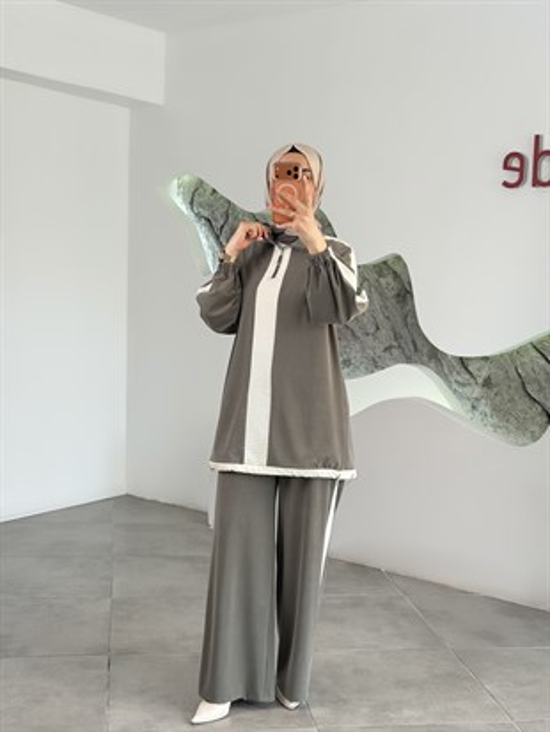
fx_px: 1016
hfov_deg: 30.3
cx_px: 275
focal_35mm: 48
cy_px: 366
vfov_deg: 39.6
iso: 50
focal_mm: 6.76
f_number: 1.78
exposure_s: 1/121
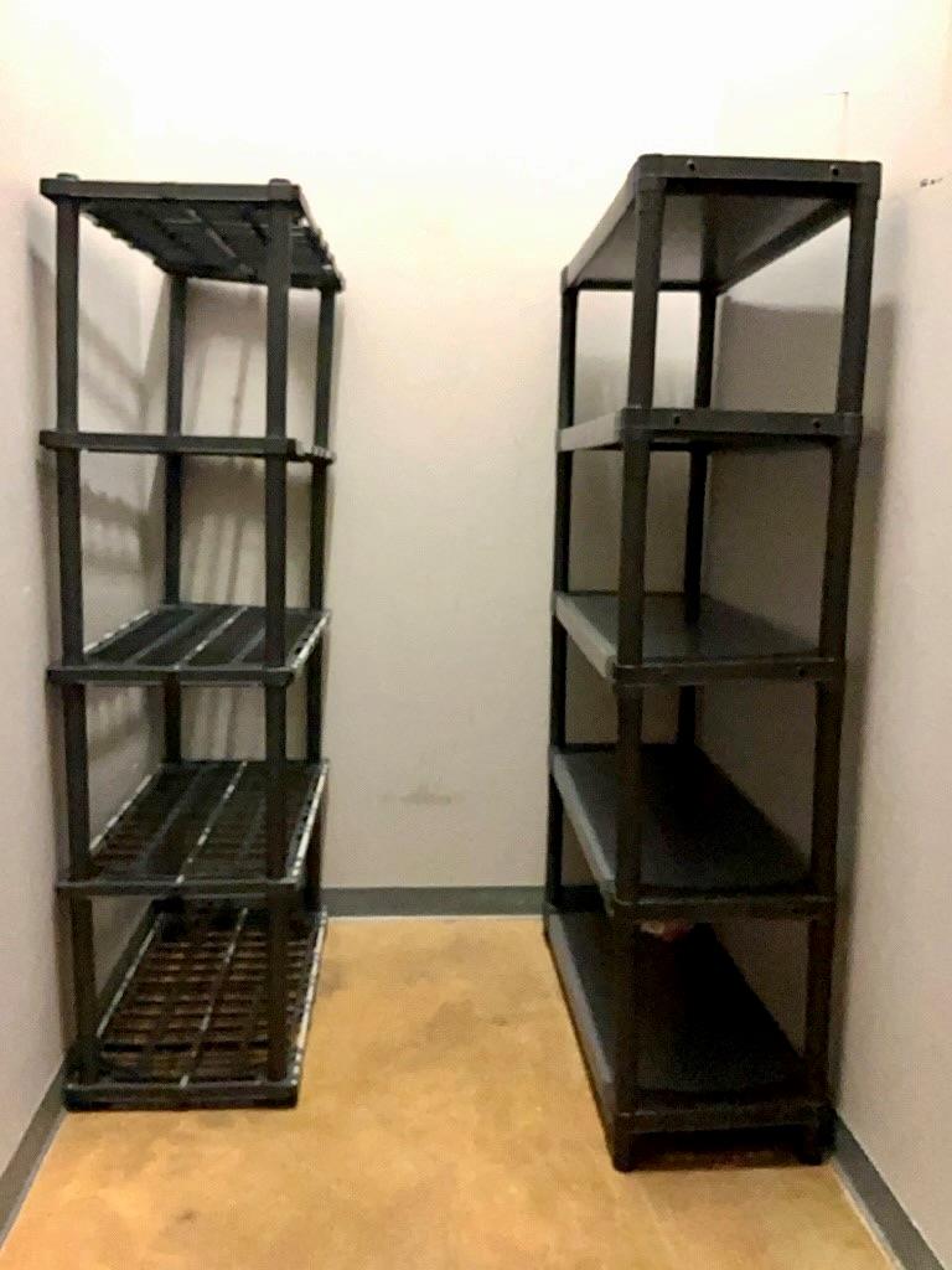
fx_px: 1063
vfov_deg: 61.7
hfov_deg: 48.2
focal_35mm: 29
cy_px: 635
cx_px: 476
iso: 640
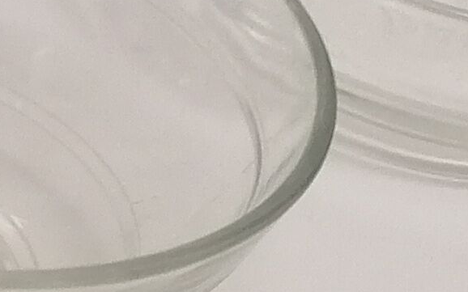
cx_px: -835
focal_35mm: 198
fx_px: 2525
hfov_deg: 9.0
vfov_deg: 6.6
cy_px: -40
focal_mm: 4.75
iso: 160
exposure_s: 1/33.3
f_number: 1.8
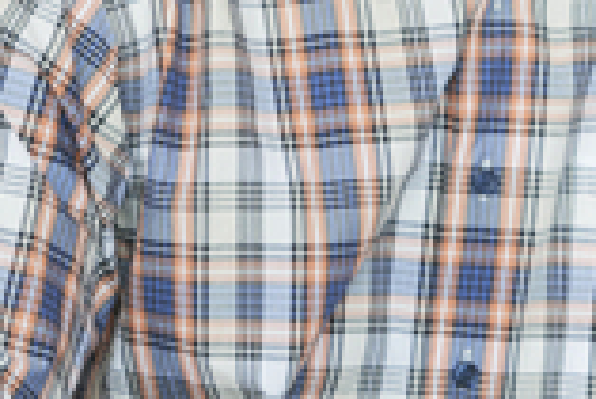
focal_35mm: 306
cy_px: 68
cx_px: 759
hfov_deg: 6.7
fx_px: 5071
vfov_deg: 4.5
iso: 400
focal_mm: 60
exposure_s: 1/125
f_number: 4.5
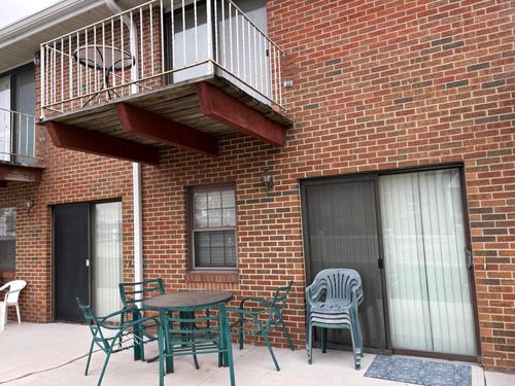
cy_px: 193
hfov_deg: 67.3
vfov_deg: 53.1
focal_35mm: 26
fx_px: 387
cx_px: 258
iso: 40
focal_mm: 5.96
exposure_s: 1/213
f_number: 1.6
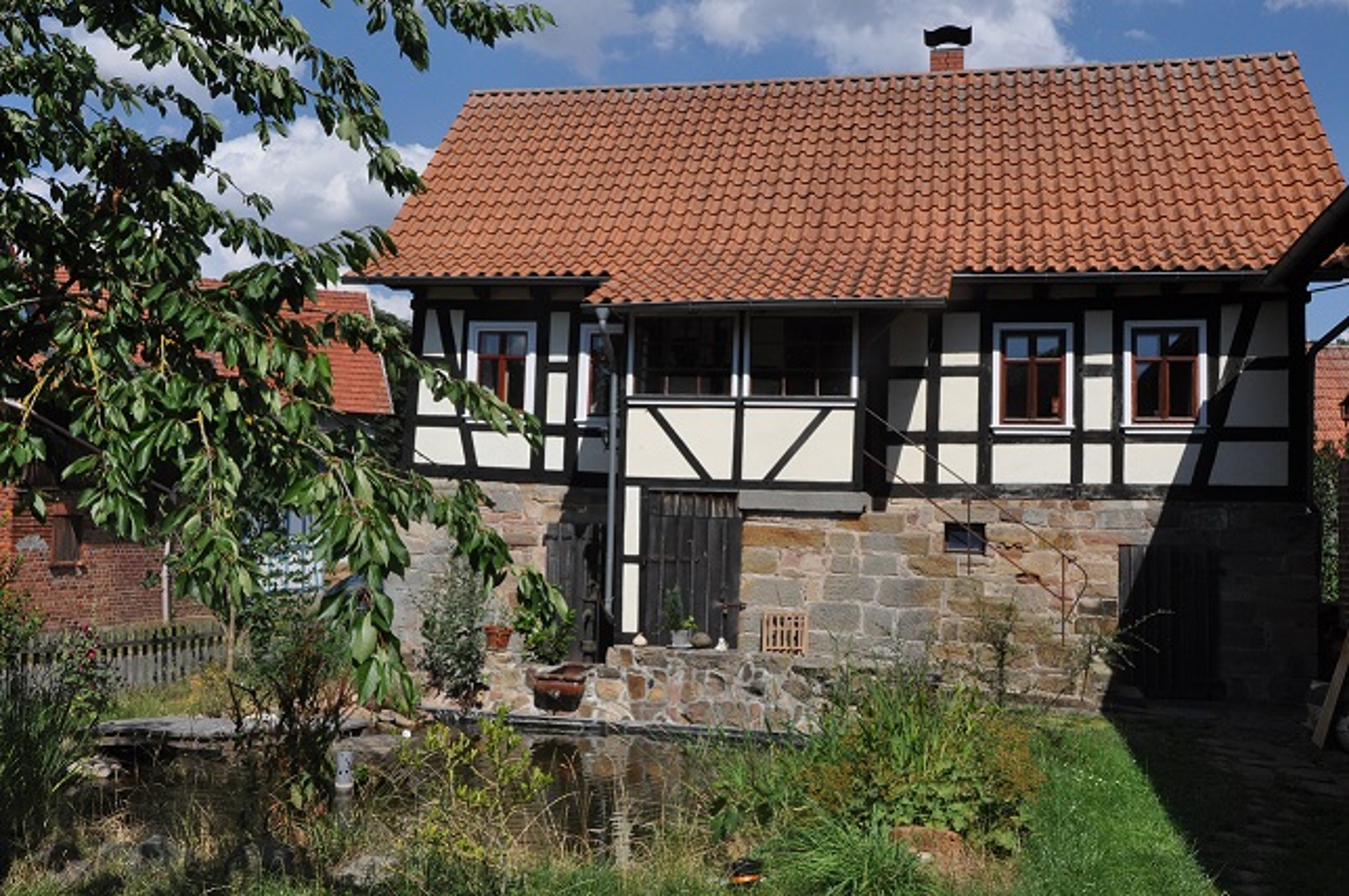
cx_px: 674
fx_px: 1348
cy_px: 448
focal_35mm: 36
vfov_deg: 36.8
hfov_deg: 53.2
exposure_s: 1/800
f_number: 14
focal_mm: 24
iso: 800
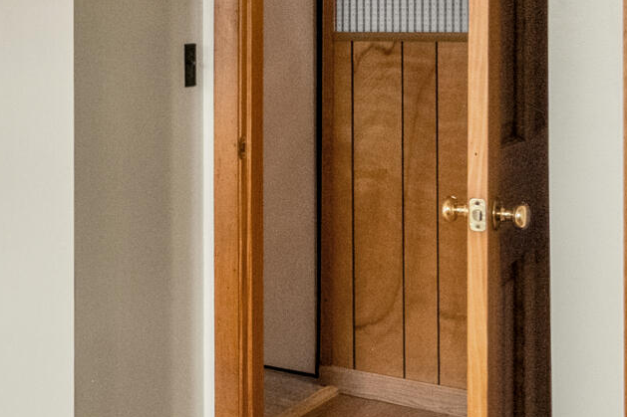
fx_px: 1079
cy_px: -17
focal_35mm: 62
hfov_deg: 29.9
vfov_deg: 21.0
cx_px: -17
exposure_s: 1/20
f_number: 8
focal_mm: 8.9
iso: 500
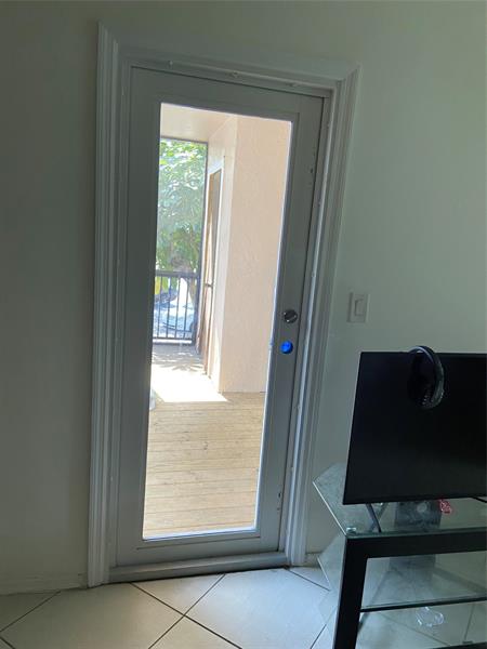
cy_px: 324
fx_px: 488
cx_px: 244
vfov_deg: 67.3
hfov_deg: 53.1
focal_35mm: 26
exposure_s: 1/60
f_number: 1.8
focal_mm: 4.25
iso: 100
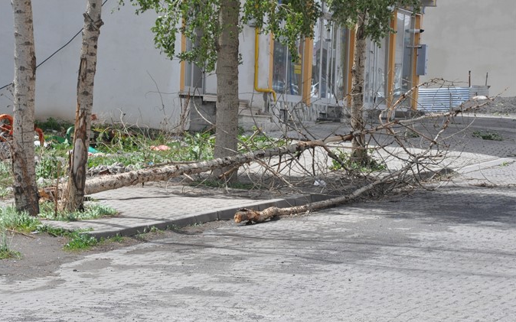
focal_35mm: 151
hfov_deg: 13.9
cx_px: 256
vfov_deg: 8.7
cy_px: 161
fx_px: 2123
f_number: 13
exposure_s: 1/640
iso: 1000
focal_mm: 98
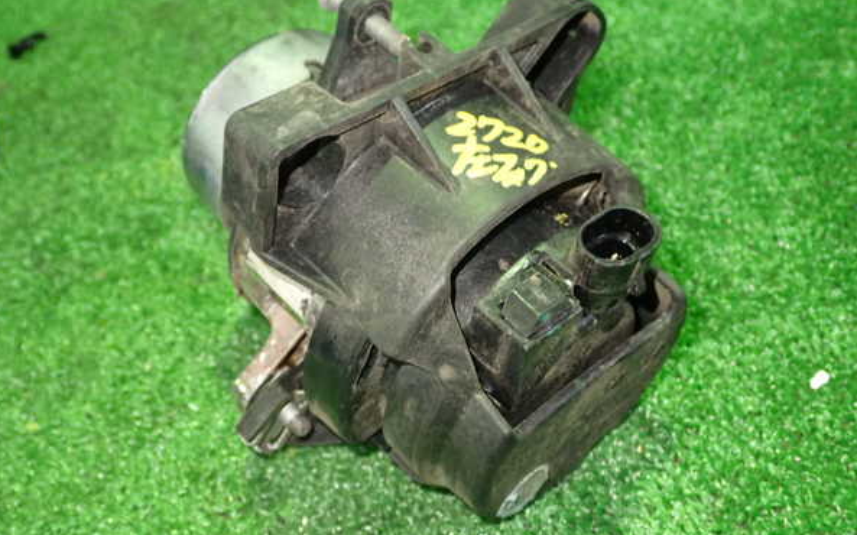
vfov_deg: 29.2
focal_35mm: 44
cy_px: 263
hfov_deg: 45.3
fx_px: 1027
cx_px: 425
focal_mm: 7.31
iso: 800
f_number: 2.8
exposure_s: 1/25
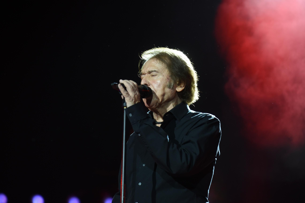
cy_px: 102
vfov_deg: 11.8
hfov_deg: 17.6
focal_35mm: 116
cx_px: 152
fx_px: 983
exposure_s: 1/100
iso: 1000
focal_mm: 116
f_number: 4
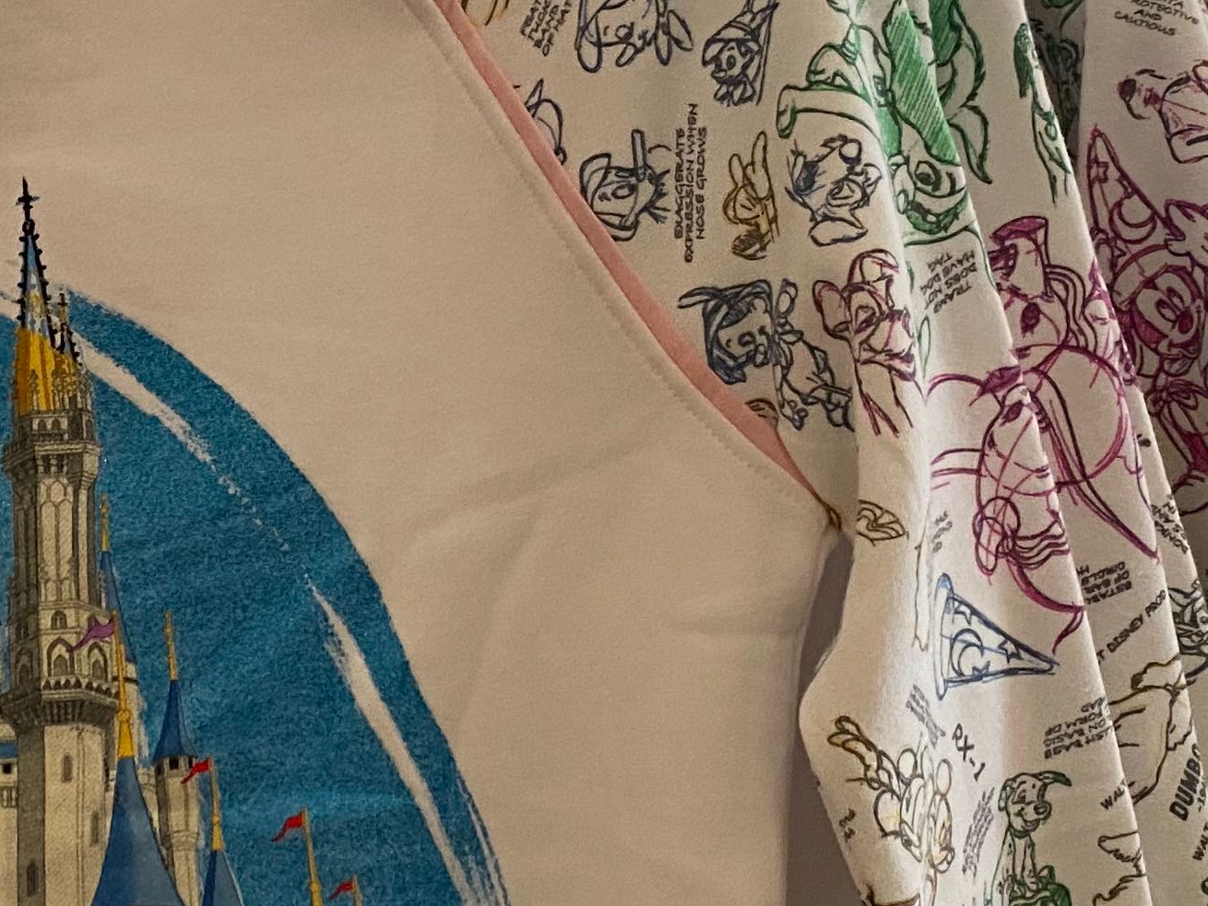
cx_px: 64
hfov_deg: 23.6
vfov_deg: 18.4
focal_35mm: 80
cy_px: 377
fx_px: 2792
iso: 160
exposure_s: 1/60
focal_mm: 4.25
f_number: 1.8
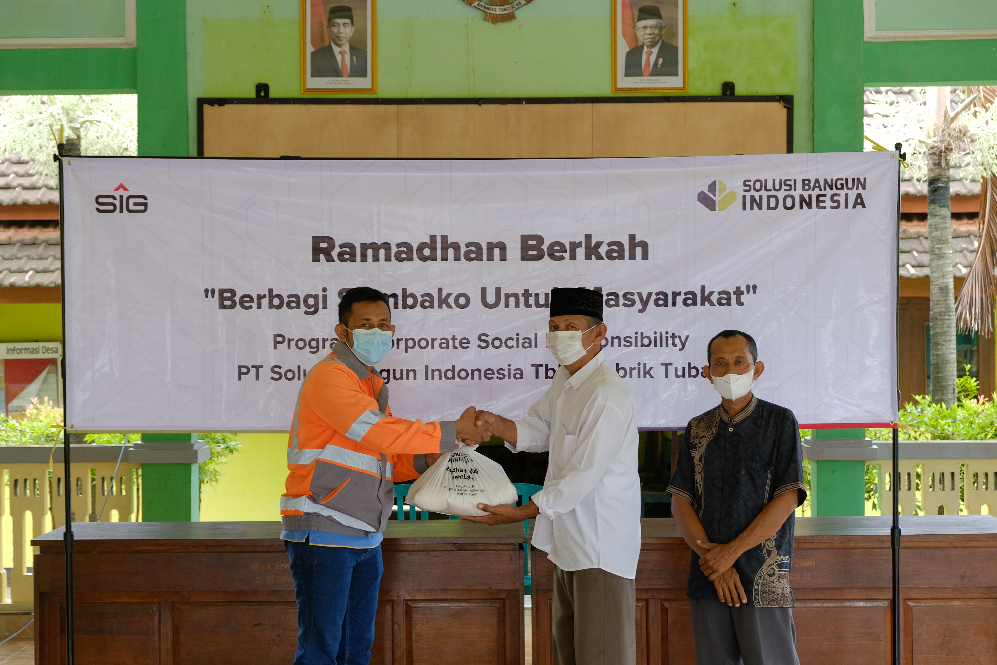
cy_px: 345
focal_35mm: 62
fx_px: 1717
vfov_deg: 21.9
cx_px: 490
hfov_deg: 32.4
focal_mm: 39
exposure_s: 1/80
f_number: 4
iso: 400
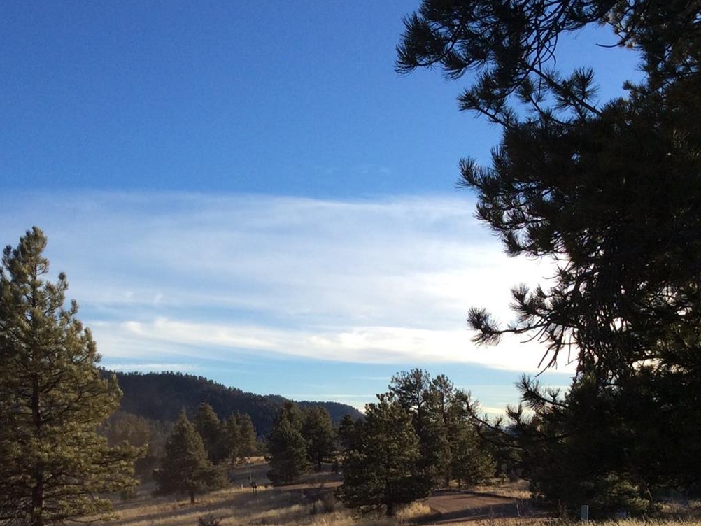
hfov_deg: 37.3
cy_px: 402
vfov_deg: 28.1
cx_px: 267
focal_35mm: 51
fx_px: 1033
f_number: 2.4
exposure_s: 1/1192
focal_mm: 3.3
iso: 32
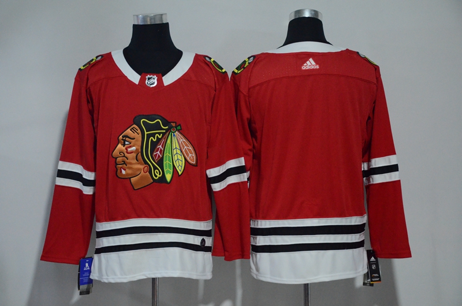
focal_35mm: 72
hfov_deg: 28.1
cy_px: 153
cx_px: 231
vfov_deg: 18.8
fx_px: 922
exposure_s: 1/80
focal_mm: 48
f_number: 4.5
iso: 4000
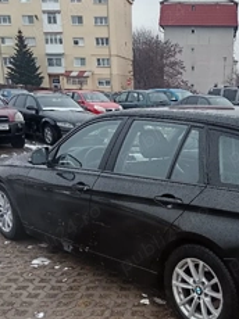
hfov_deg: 30.1
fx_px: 433
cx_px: 192
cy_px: 255
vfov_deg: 38.9
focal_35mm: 47
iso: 538
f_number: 1.9
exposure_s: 1/120
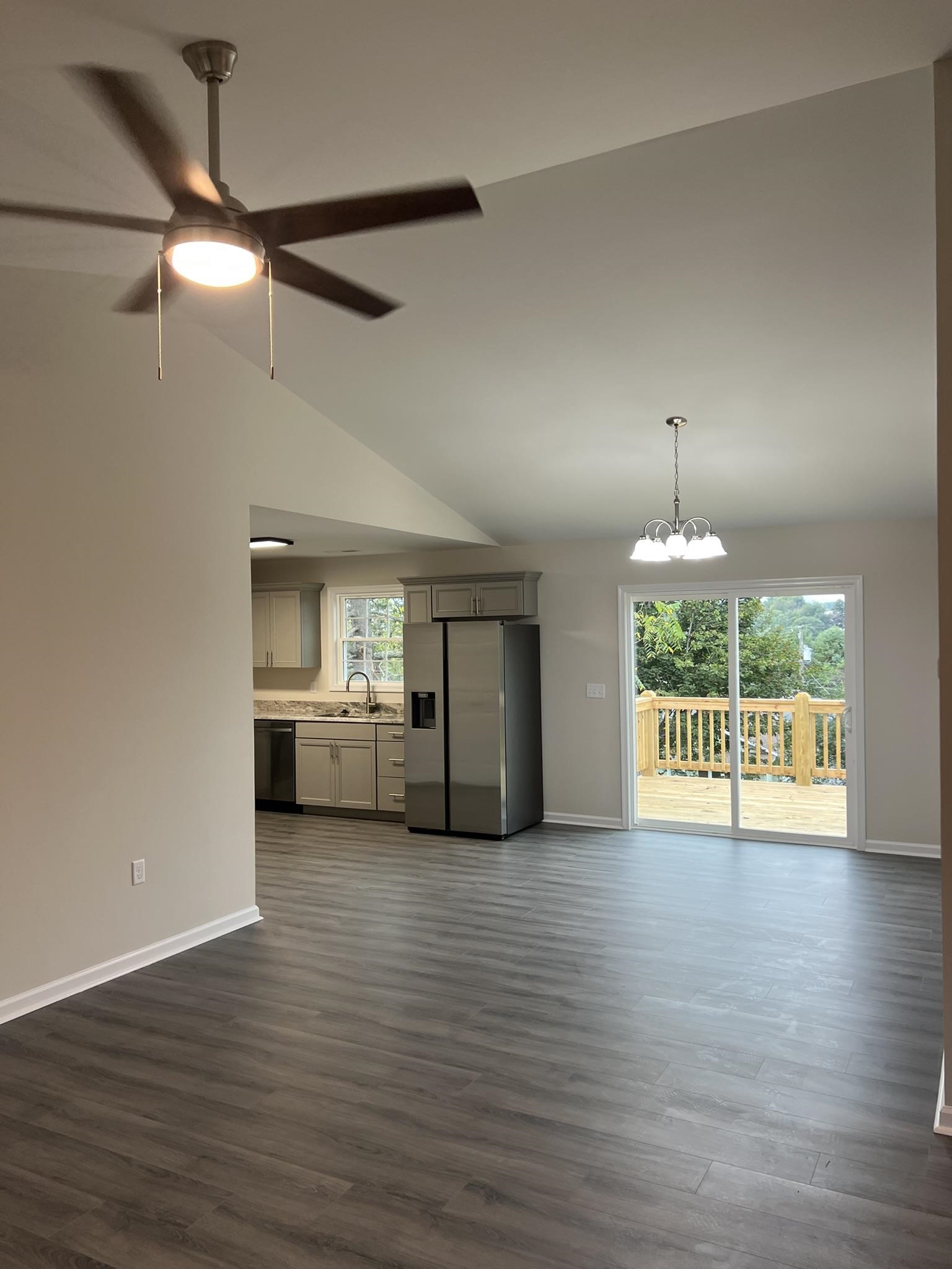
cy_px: 634
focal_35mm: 26
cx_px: 476
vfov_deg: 67.3
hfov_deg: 53.1
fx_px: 953
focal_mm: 5.7
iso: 100
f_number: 1.5
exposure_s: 1/120
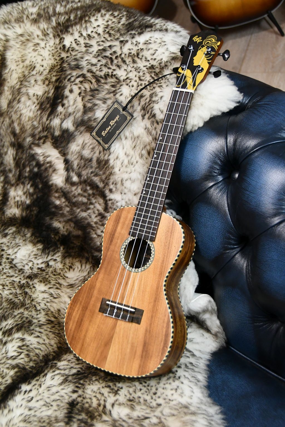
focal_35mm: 52
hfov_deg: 26.0
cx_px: 142
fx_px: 617
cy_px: 214
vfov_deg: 38.2
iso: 3200
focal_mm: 35
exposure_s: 1/125
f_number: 4.2
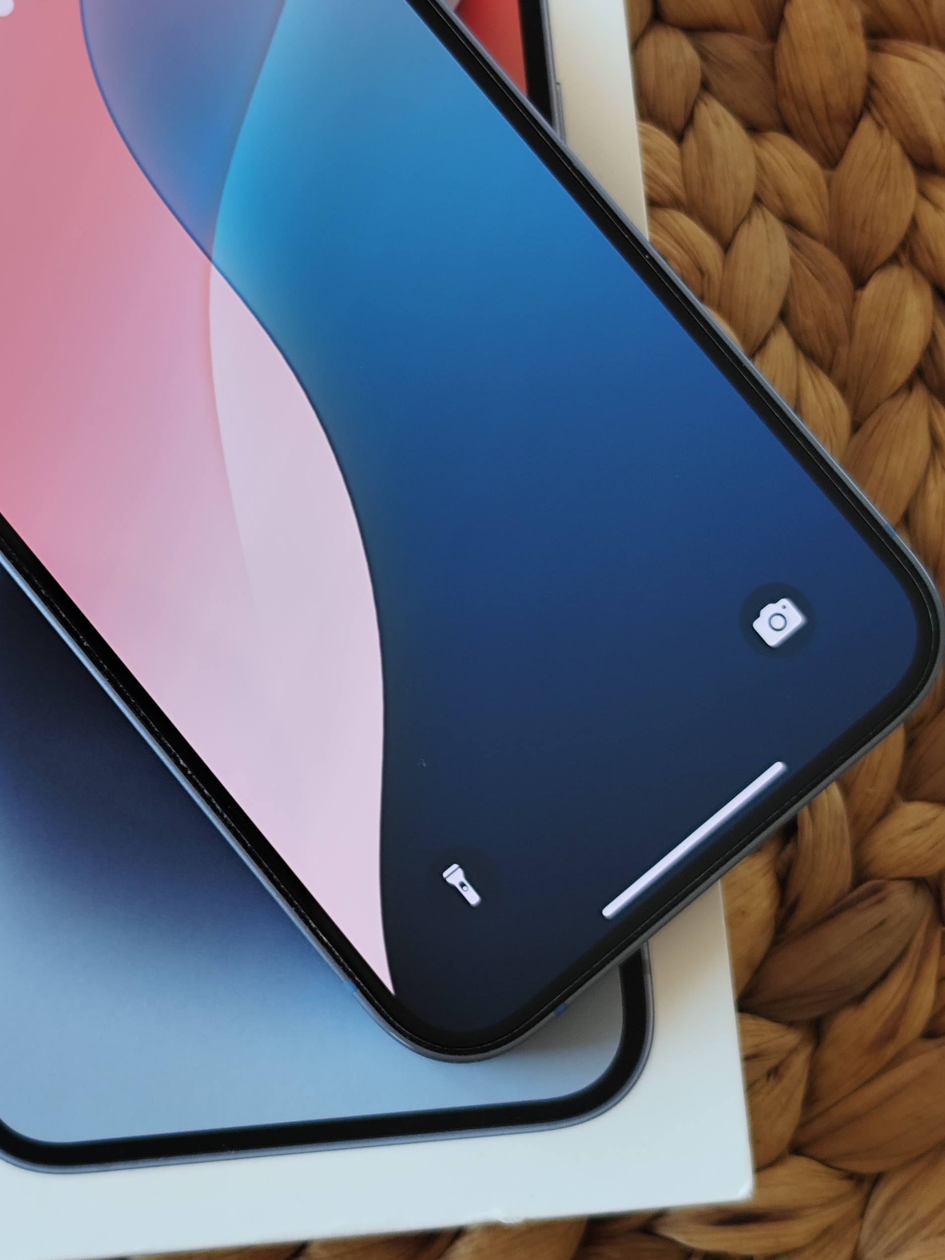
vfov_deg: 26.2
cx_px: 239
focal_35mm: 74
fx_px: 2694
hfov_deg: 19.8
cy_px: 416
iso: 64
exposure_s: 1/100
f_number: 1.65
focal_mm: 6.14
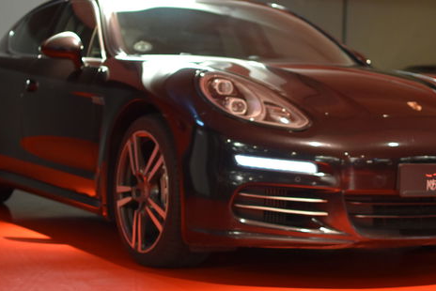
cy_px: 143
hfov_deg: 23.4
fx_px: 1052
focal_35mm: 87
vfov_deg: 15.8
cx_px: 249
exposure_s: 1/60
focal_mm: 35
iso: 1100
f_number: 1.8
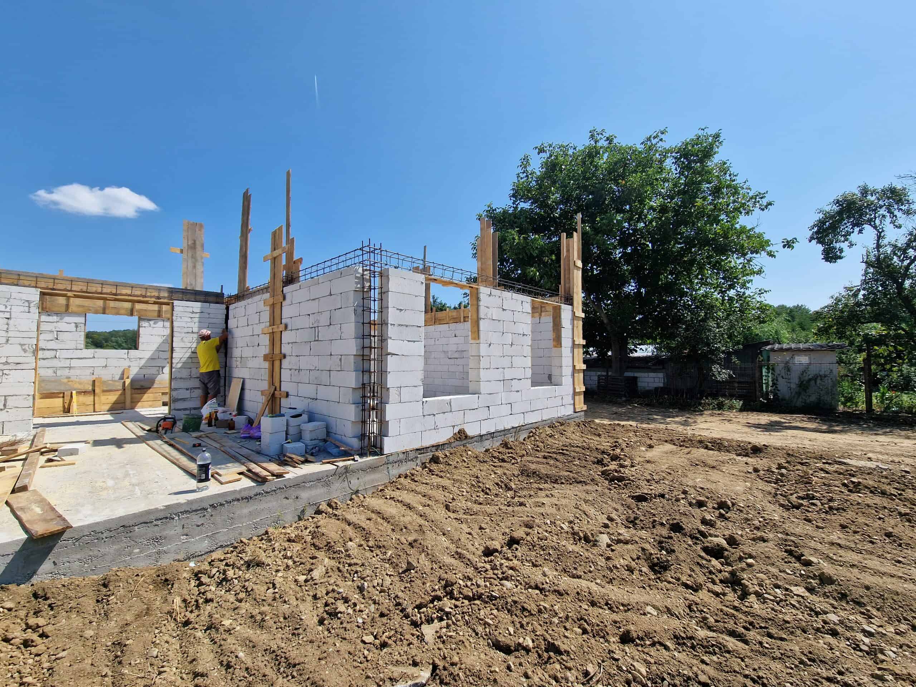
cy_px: 344
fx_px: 344
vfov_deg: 89.9
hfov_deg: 106.2
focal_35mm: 13
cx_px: 458
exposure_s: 1/2560
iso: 50
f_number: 2.2
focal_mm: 2.2
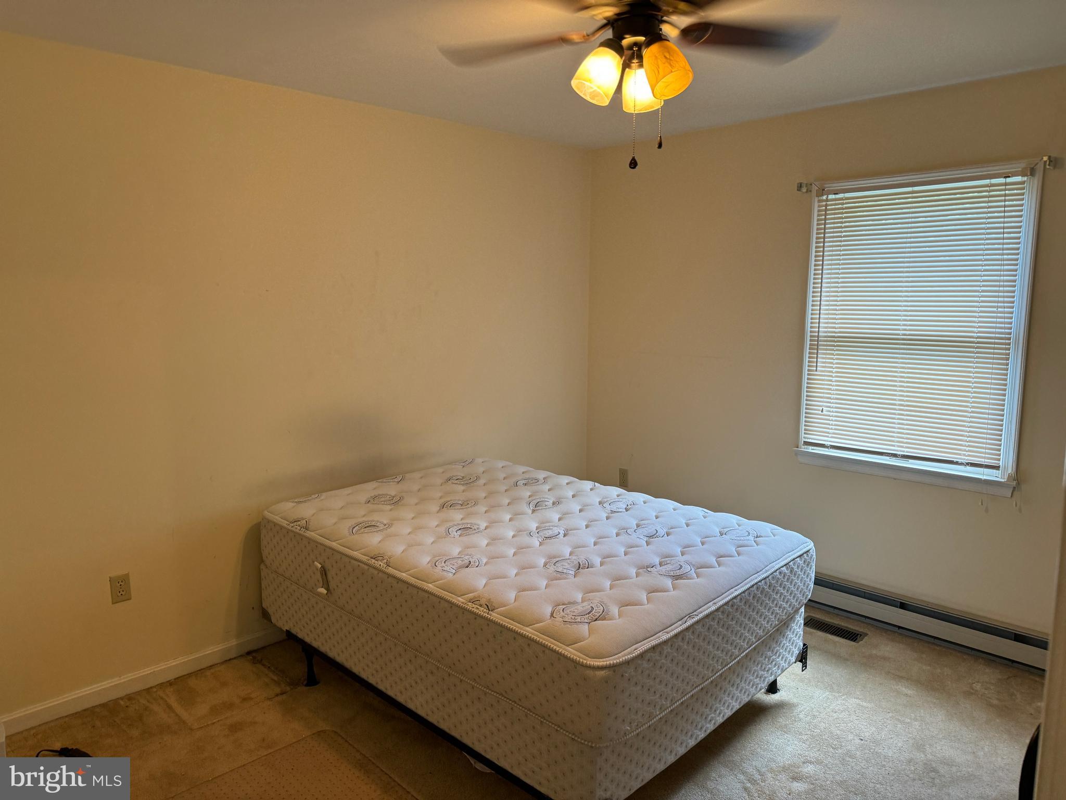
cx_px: 533
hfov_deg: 71.6
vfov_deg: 56.8
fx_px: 739
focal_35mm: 24
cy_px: 400
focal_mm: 6.76
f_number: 1.78
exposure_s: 1/60
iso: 160
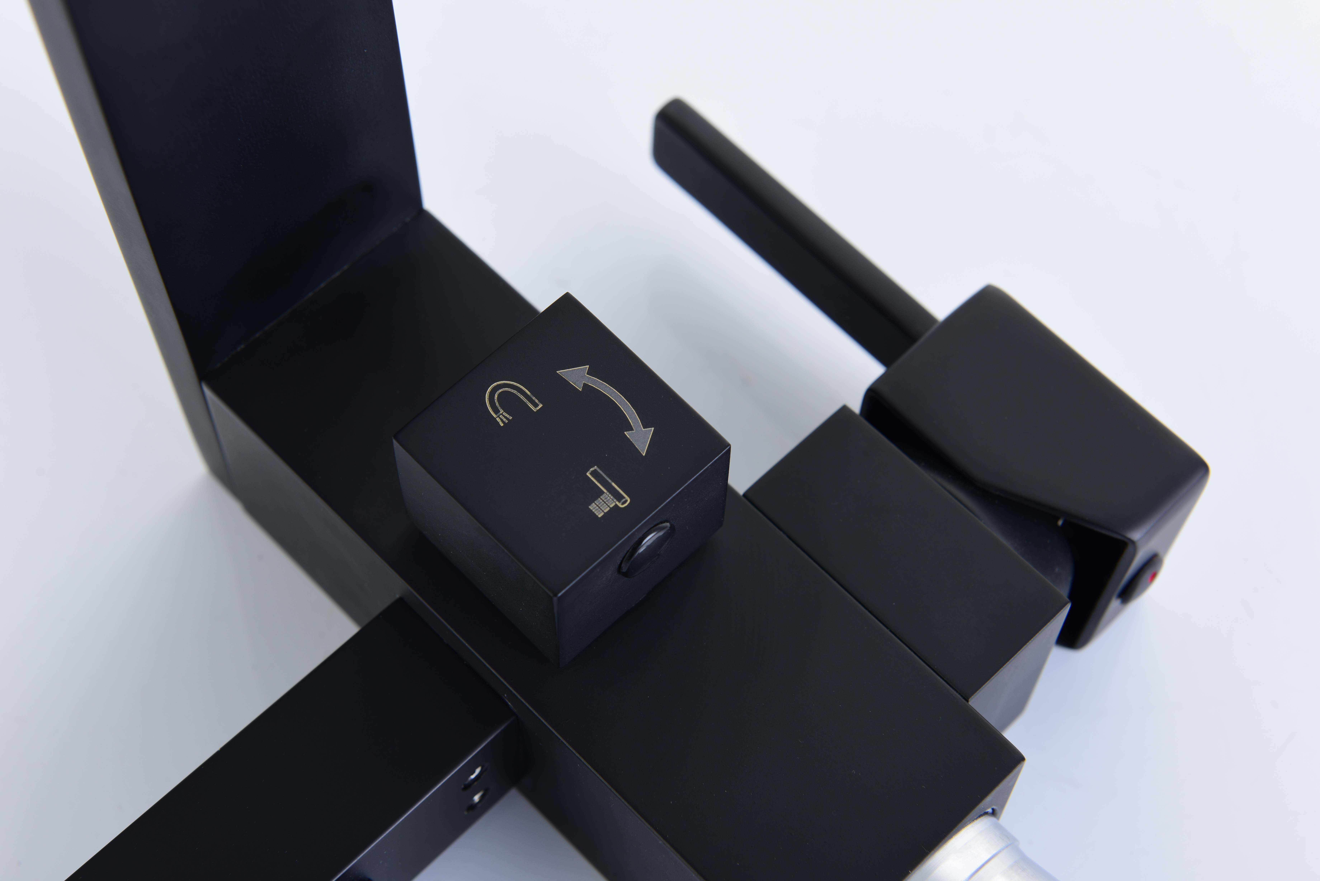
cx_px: 660
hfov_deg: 32.4
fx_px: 2274
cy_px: 440
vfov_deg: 21.9
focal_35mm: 62
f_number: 11
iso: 100
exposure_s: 1/125
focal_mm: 62
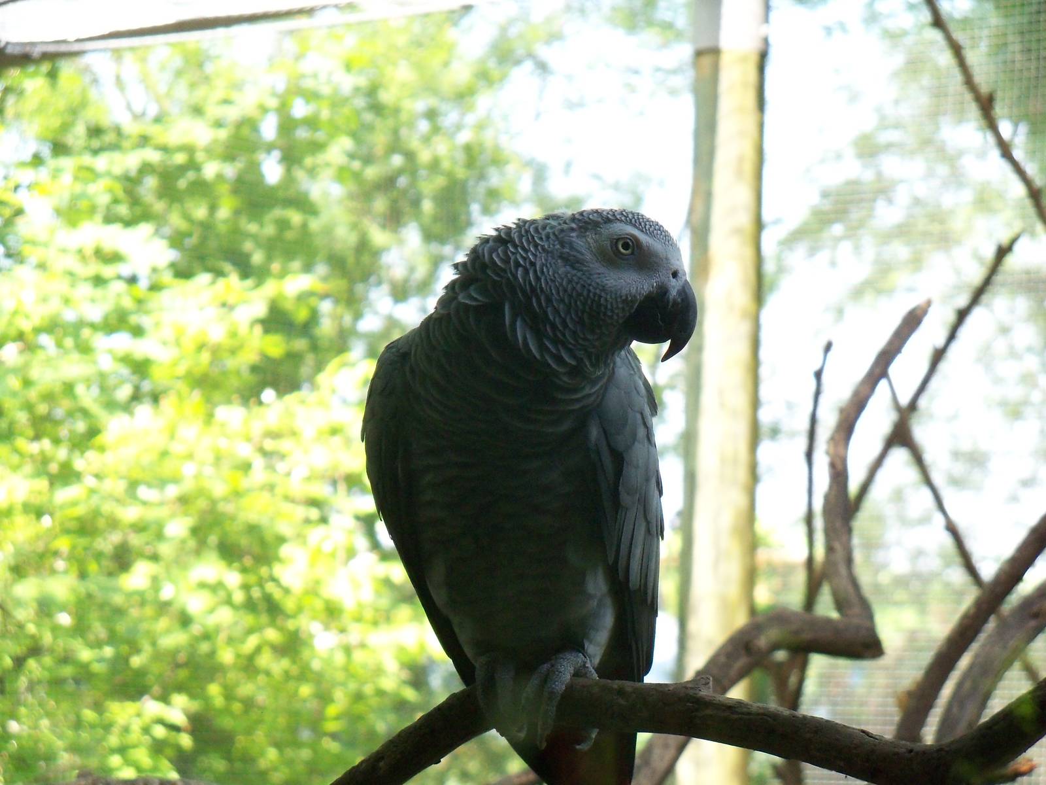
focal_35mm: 124
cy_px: 392
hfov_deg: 15.9
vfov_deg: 12.0
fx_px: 3747
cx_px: 523
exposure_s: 1/250
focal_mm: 21.9
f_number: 4.2
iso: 400
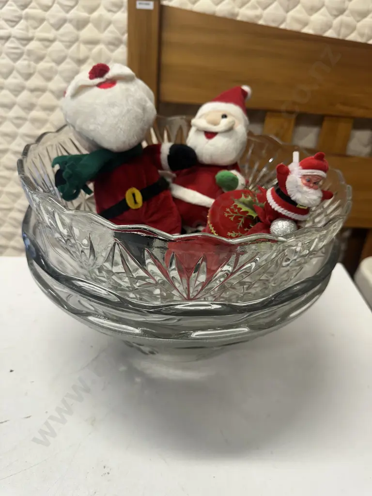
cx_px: 186
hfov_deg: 56.8
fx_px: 344
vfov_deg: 71.6
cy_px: 248
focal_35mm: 24
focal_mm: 6.86
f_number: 1.78
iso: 125
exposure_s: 1/100
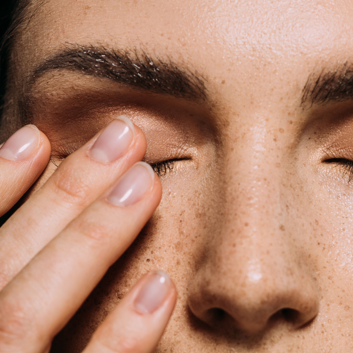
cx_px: 286
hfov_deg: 9.1
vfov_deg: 9.1
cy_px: 214
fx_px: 2215
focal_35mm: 192
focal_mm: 105
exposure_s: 1/160
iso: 100
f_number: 8
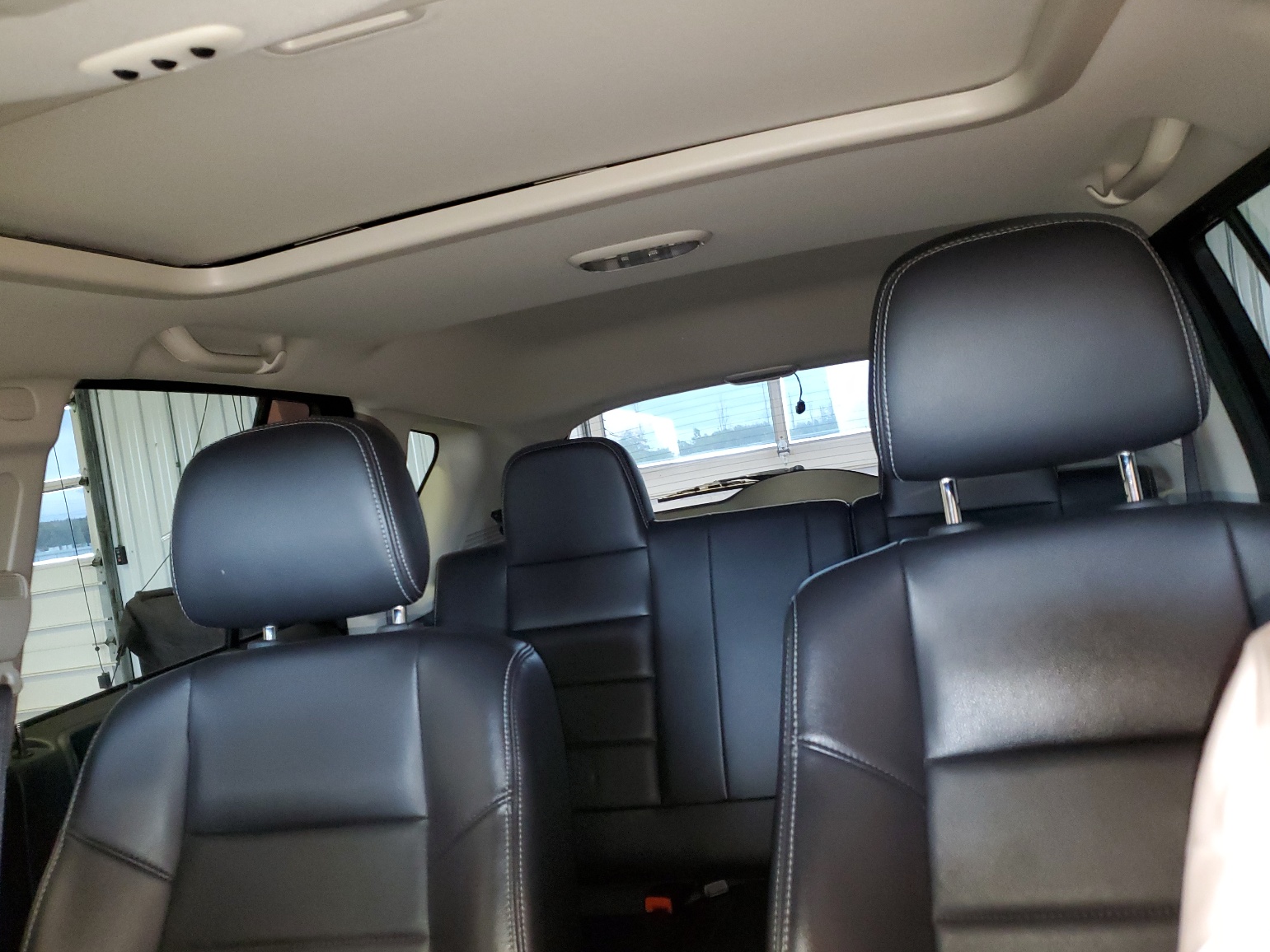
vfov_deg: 51.4
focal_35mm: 27
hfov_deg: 65.3
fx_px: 991
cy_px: 489
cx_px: 653
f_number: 1.5
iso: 335
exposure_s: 1/30
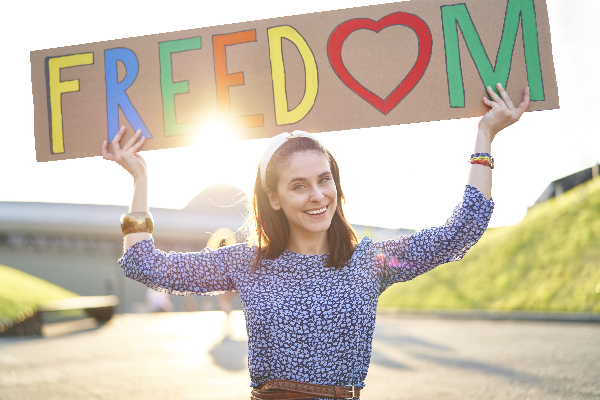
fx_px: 833
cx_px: 300
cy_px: 200
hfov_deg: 39.6
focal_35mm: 50
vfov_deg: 27.0
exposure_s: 1/400
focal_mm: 50
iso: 100
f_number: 1.6
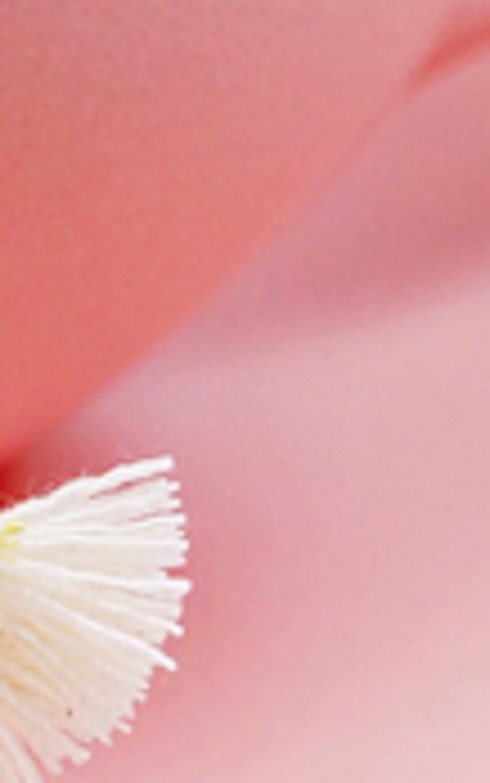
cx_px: -1169
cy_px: 558
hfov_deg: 3.5
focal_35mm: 362
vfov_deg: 5.8
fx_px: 7726
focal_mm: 55
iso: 800
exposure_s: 1/250
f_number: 8
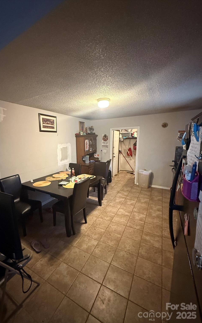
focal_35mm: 15
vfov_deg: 101.5
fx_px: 132
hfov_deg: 74.1
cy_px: 162
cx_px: 83
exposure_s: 1/40
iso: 1000
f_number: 2.2
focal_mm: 2.22
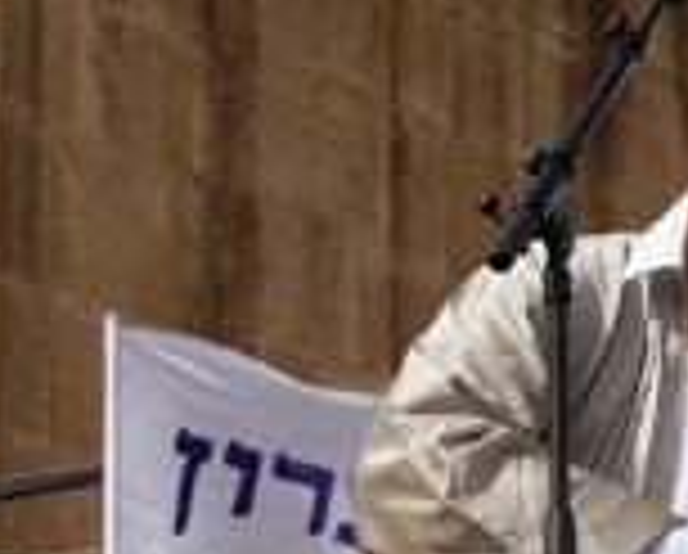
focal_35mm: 265
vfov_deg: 5.9
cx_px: 877
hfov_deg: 7.2
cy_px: 239
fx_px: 5406
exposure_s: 1/320
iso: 100
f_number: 9
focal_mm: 45
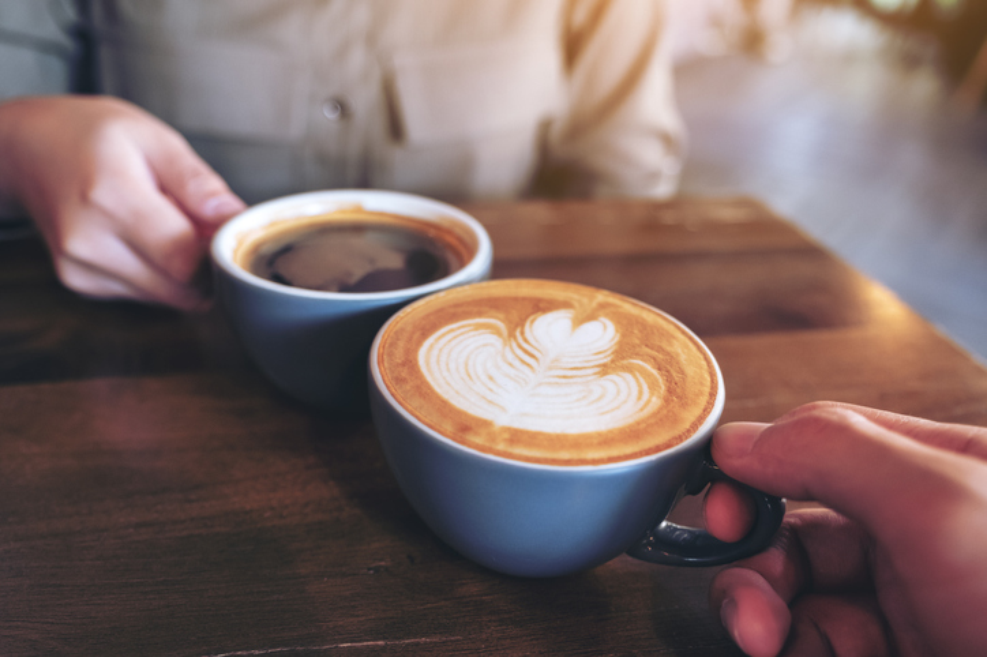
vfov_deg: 41.1
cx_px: 494
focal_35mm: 32
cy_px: 328
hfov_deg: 58.7
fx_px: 877
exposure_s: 1/30
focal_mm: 21.3
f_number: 2.8
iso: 1000
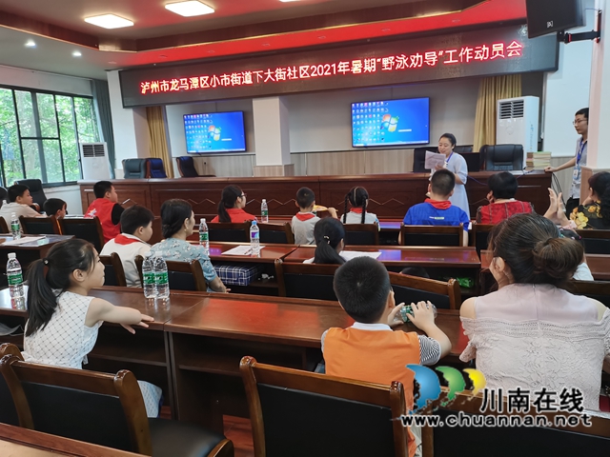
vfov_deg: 51.4
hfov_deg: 65.3
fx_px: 476
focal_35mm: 27
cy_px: 228
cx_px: 305
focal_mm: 5.58
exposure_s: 1/60
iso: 250
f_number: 1.8
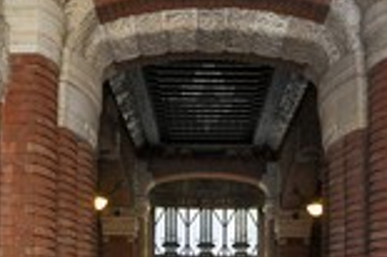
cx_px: 200
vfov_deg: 19.8
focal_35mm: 65
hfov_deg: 31.0
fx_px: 698
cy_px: 292
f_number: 7.1
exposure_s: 1/5
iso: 200
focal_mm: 24
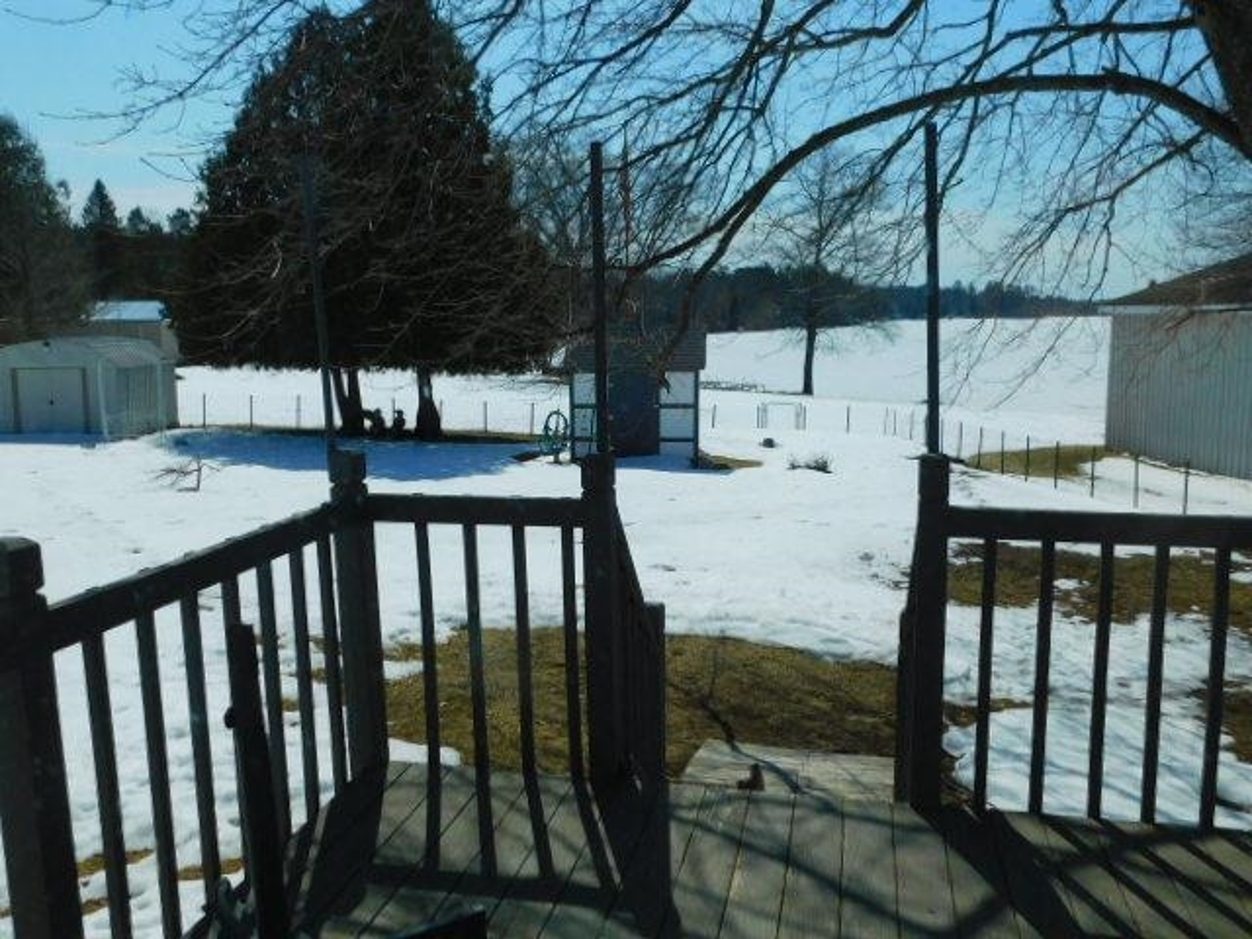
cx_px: 626
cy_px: 470
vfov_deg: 46.8
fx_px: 1085
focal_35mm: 30
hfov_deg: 60.0
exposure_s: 1/1000
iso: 125
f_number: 6.4
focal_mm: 5.3
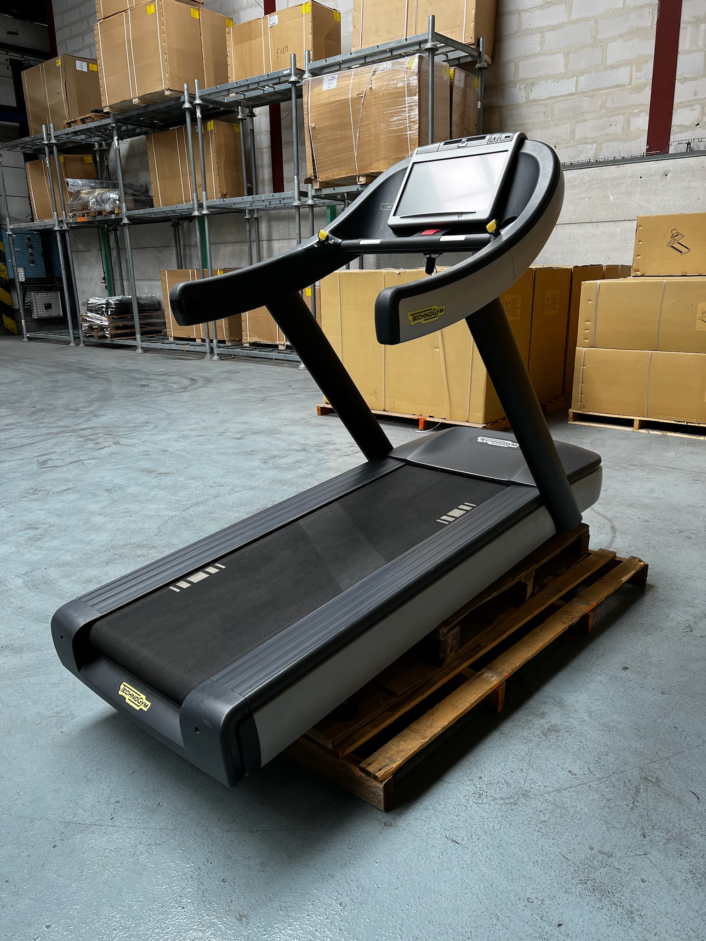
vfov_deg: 67.3
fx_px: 707
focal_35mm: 26
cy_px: 470
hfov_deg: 53.1
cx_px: 353
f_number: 1.5
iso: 40
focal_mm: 5.7
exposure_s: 1/200
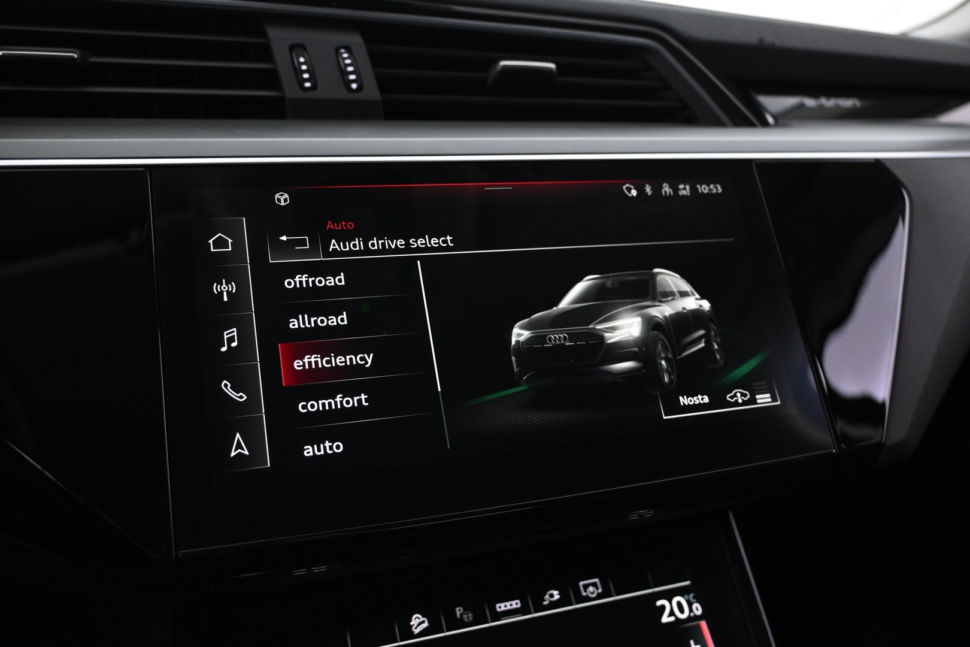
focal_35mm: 31
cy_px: 324
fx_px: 828
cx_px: 485
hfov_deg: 60.7
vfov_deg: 42.6
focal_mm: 20.5
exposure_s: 1/30
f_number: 3.8
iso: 1600
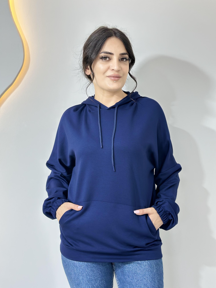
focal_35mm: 48
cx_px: 108
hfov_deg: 30.3
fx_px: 399
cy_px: 144
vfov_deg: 39.7
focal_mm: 6.86
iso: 64
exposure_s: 1/100
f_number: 1.78
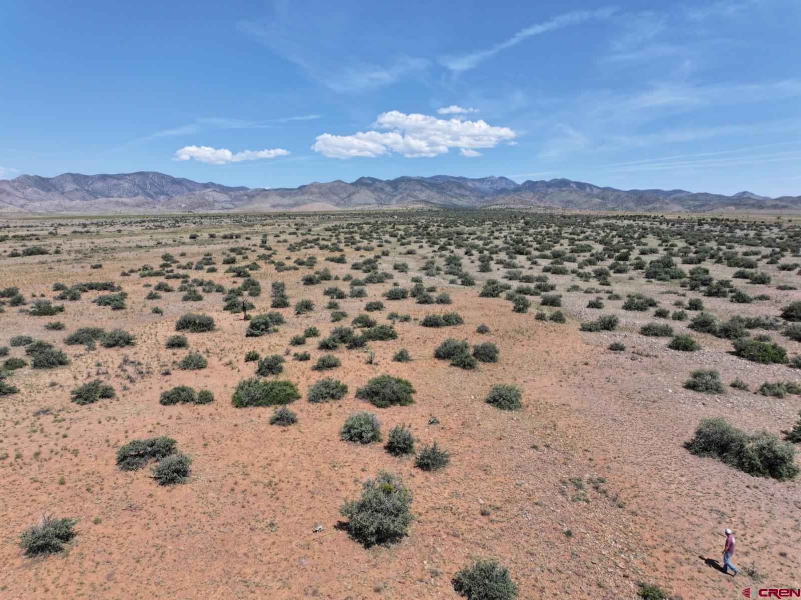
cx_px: 400
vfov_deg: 56.8
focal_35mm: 24
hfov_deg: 71.6
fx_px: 555
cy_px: 300
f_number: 2.8
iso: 110
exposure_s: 1/2000
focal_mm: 12.29
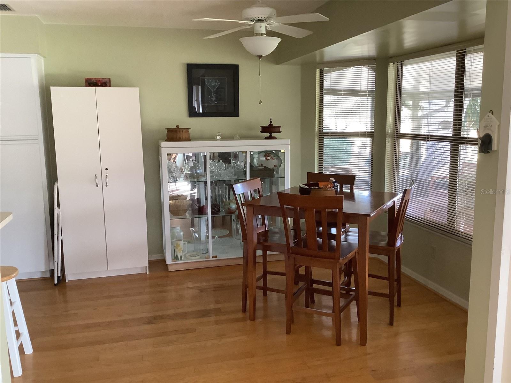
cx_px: 256
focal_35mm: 31
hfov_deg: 58.4
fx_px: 458
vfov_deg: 45.4
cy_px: 192
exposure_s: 1/60
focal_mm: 3.3
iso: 320
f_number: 2.4
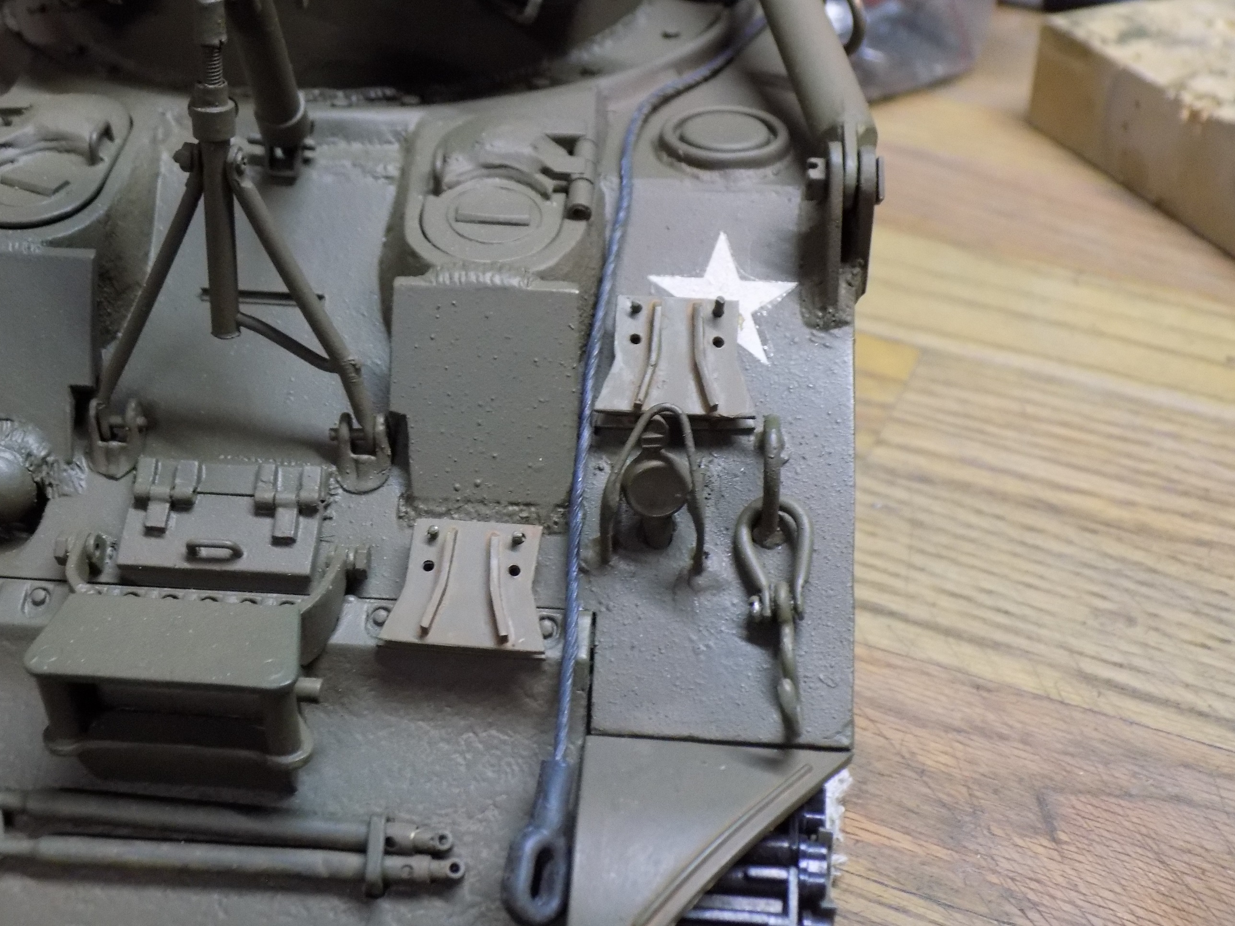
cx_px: 618
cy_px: 463
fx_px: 1641
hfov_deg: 41.2
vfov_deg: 31.5
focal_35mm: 46
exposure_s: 1/25
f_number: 3.7
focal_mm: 8.1
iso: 400
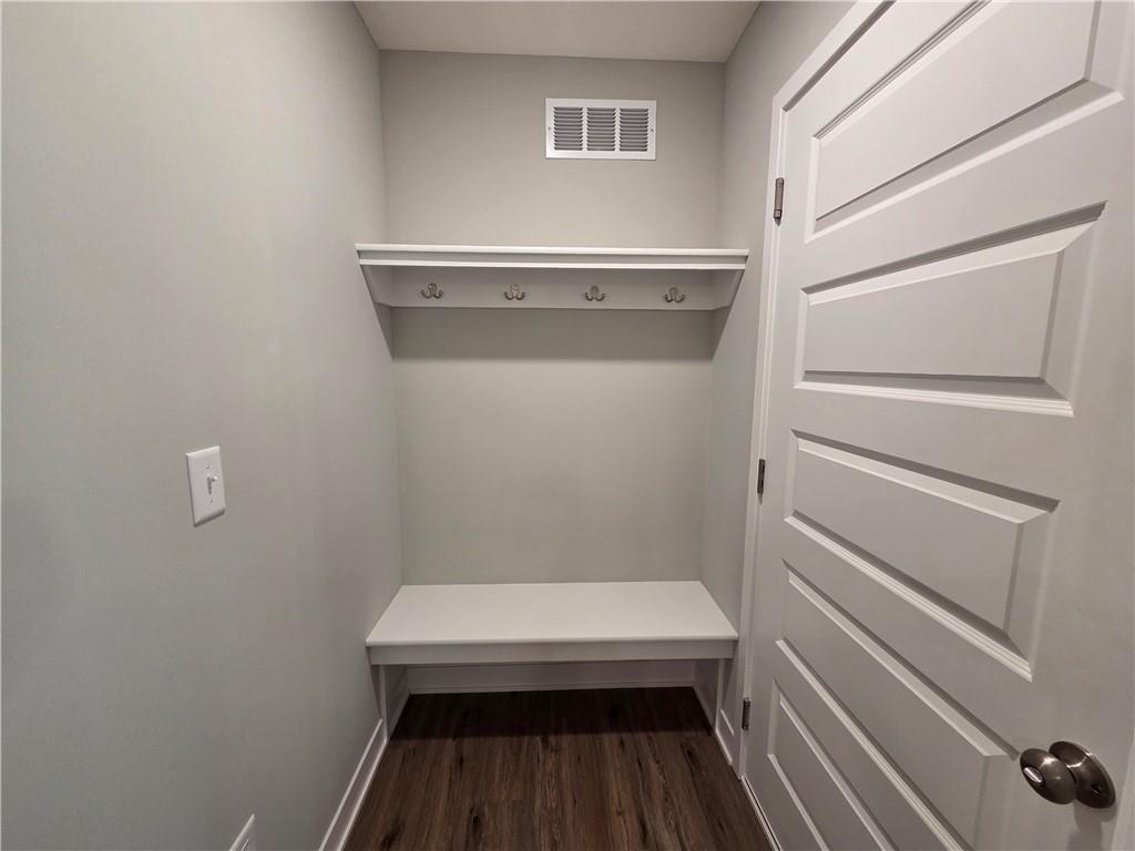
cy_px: 426
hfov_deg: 106.2
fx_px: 426
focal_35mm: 13
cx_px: 568
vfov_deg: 89.9
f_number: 2.2
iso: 250
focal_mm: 2.2
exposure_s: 1/60
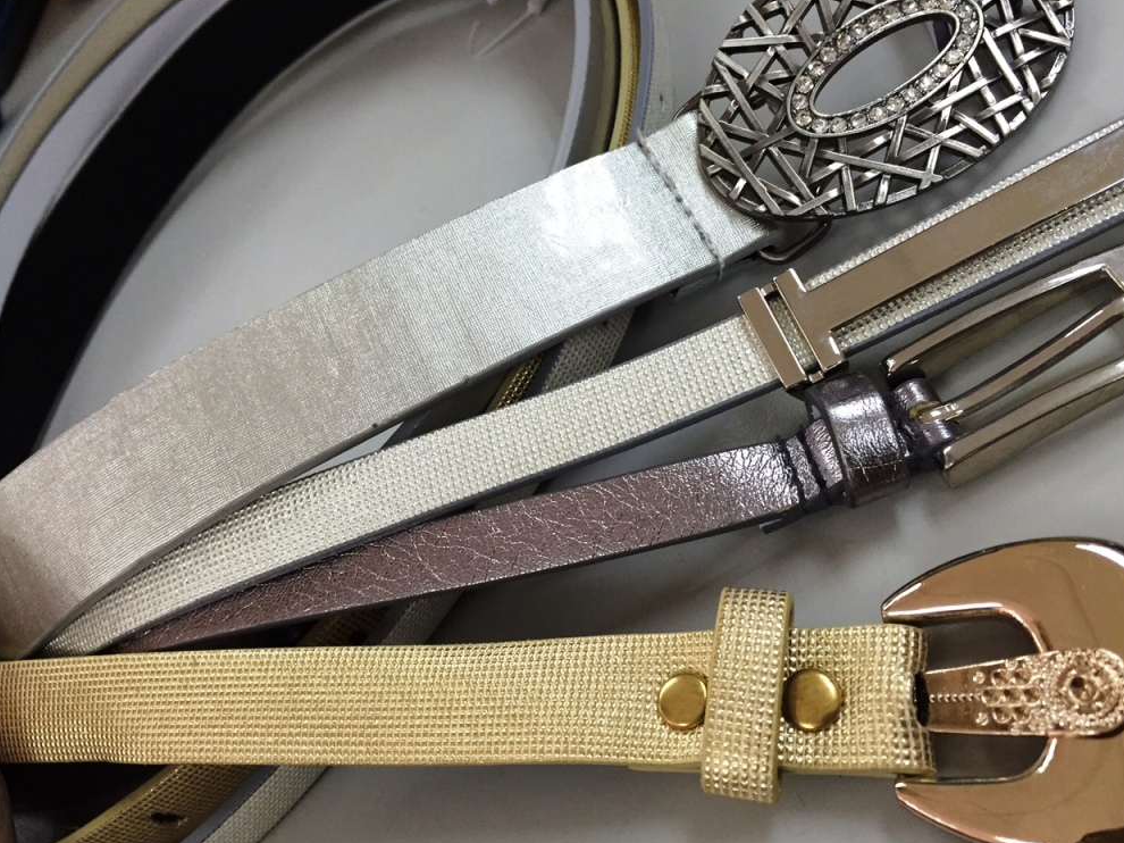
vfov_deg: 46.8
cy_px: 428
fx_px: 974
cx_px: 578
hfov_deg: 60.0
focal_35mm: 30
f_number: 2.2
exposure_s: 1/33
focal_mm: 4.15
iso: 80
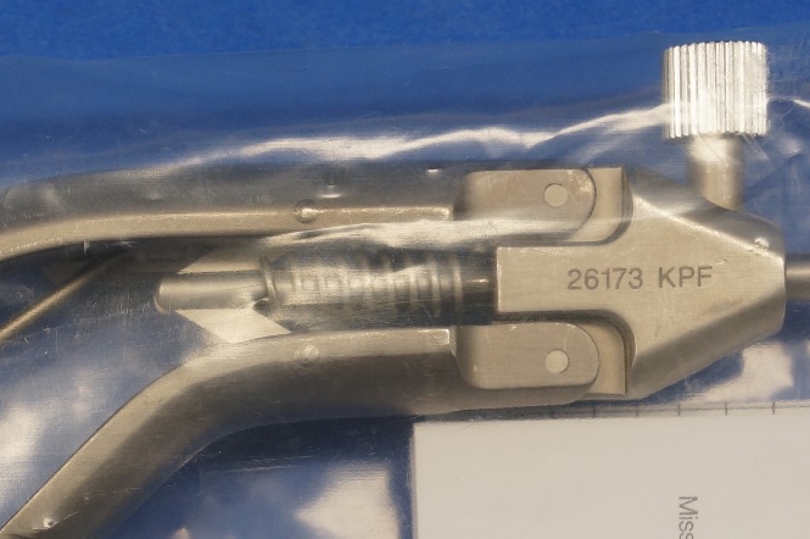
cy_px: 558
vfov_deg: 8.2
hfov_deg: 12.3
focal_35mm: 166
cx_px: 35
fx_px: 3731
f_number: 5.6
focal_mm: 46
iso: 400
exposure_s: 1/125
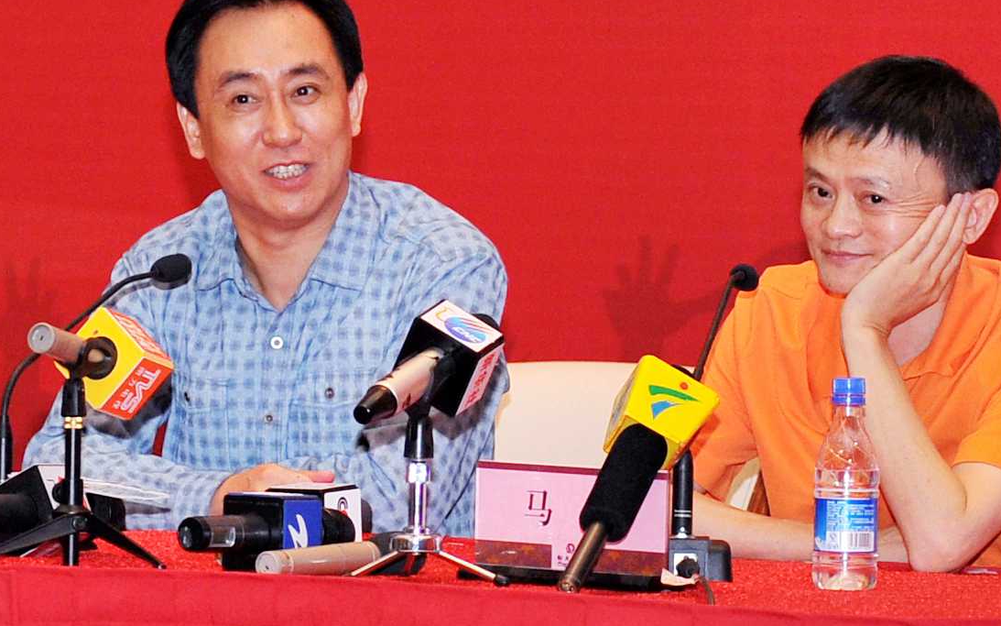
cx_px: 523
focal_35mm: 90
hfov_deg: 23.0
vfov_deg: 14.5
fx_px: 2455
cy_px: 308
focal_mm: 70
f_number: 3.5
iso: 1000
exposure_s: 1/320
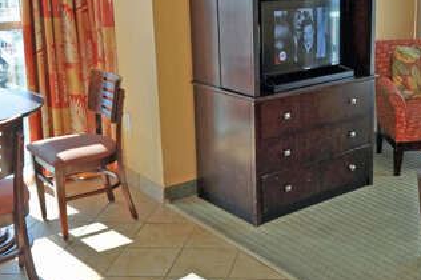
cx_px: 353
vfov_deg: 26.3
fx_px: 596
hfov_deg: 37.2
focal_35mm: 51
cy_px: 105
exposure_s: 1/160
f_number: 6.3
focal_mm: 14
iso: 200
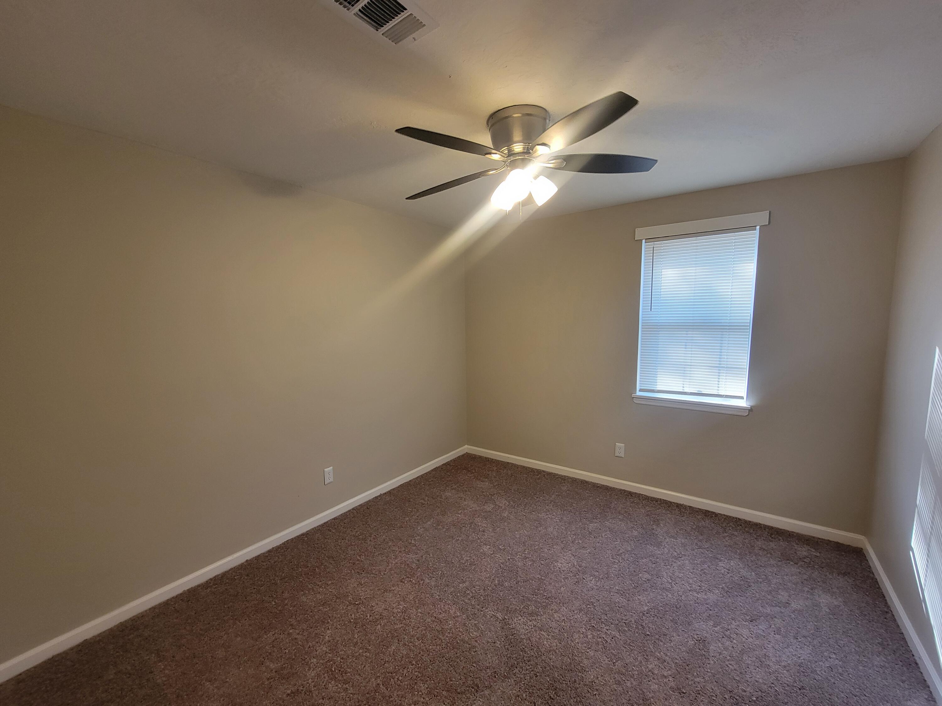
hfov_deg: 106.2
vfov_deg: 89.9
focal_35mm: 13
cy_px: 353
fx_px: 354
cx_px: 471
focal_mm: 2.2
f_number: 2.2
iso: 125
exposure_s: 1/60
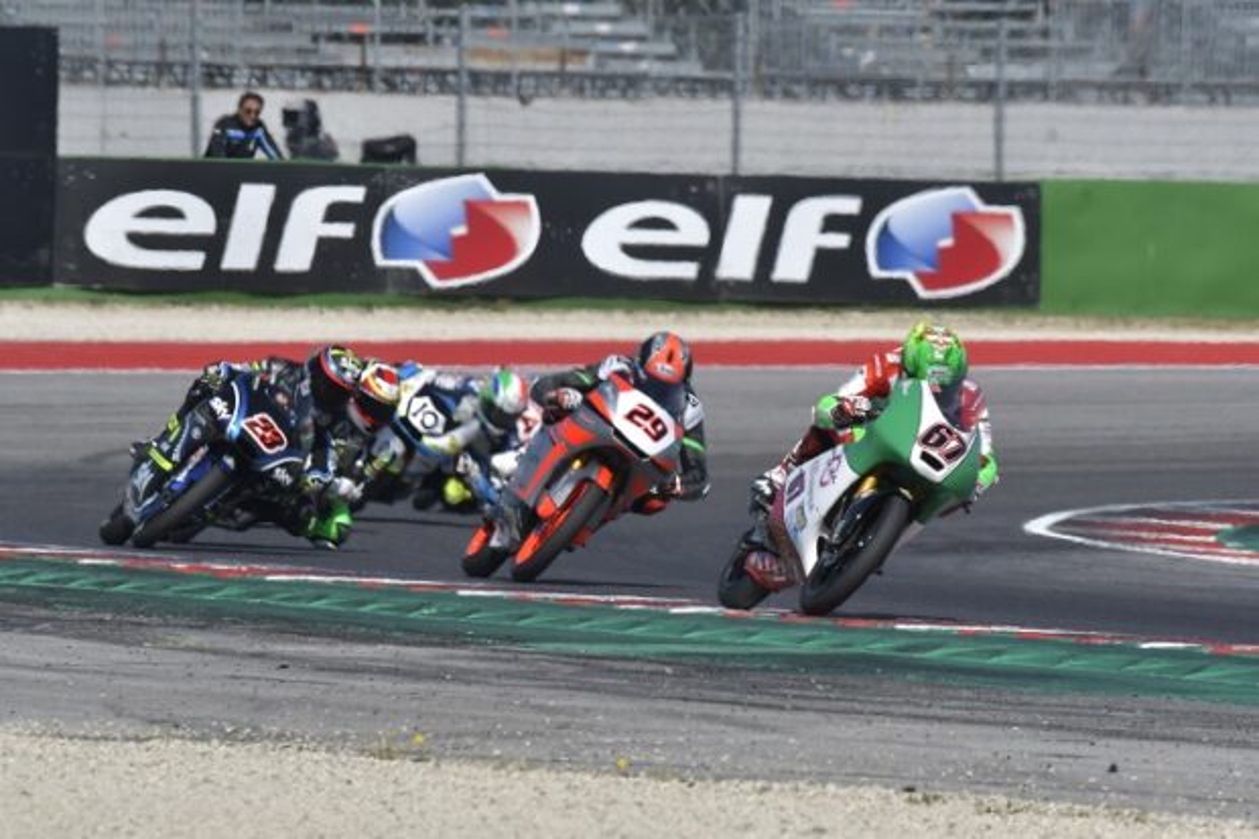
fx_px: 20976
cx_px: 630
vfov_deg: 2.3
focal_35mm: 600
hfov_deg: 3.4
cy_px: 420
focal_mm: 400
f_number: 11
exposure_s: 1/1250
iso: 400
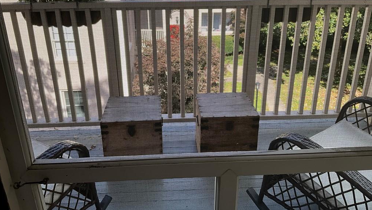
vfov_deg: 36.5
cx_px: 185
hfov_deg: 61.0
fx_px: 316
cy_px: 82
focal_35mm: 32
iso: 25
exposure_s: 1/454
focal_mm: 3
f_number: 1.8
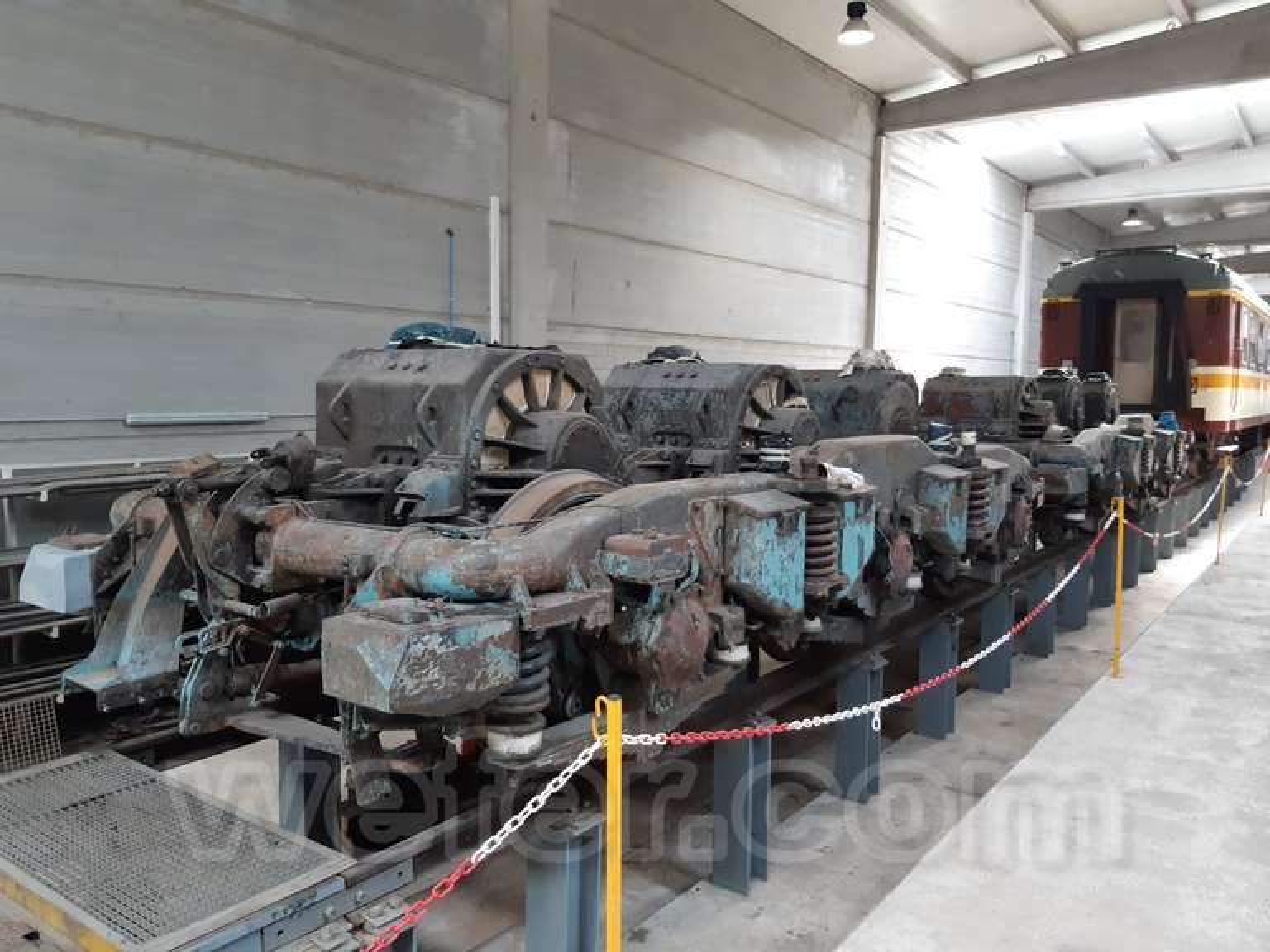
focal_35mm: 26
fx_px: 954
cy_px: 476
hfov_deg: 67.3
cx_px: 635
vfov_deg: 53.1
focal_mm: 3.92
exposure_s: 1/50
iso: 160
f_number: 1.7
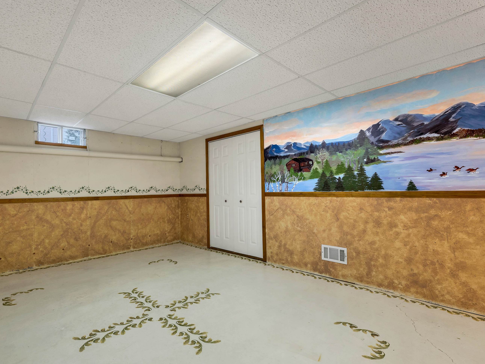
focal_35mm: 16
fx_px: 224
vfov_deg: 78.1
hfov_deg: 94.0
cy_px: 184
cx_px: 210
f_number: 8
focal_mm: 14
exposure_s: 1/25
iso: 400
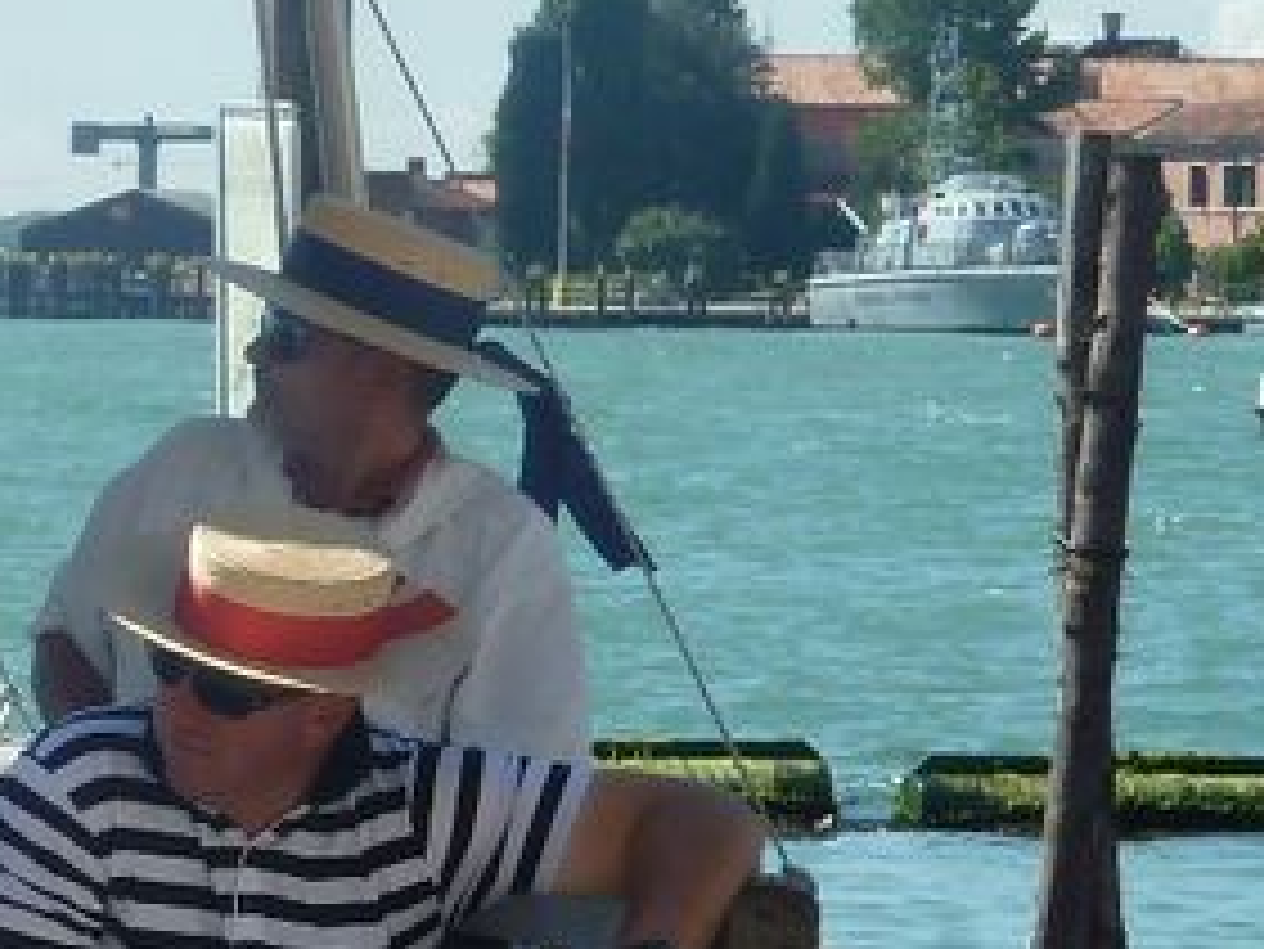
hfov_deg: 5.1
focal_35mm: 384
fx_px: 14028
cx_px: -1264
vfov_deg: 3.9
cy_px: 688
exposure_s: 1/500
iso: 80
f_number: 4.3
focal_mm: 14.7
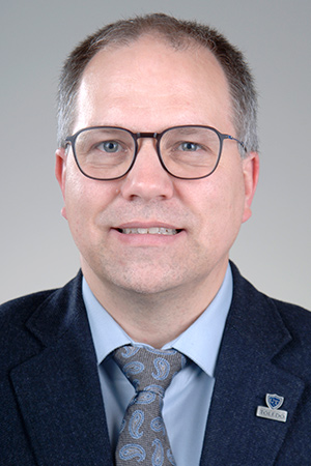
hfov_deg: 13.8
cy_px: 233
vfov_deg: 20.6
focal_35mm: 99
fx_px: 1283
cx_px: 156
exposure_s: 1/200
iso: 200
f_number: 7.1
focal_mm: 66
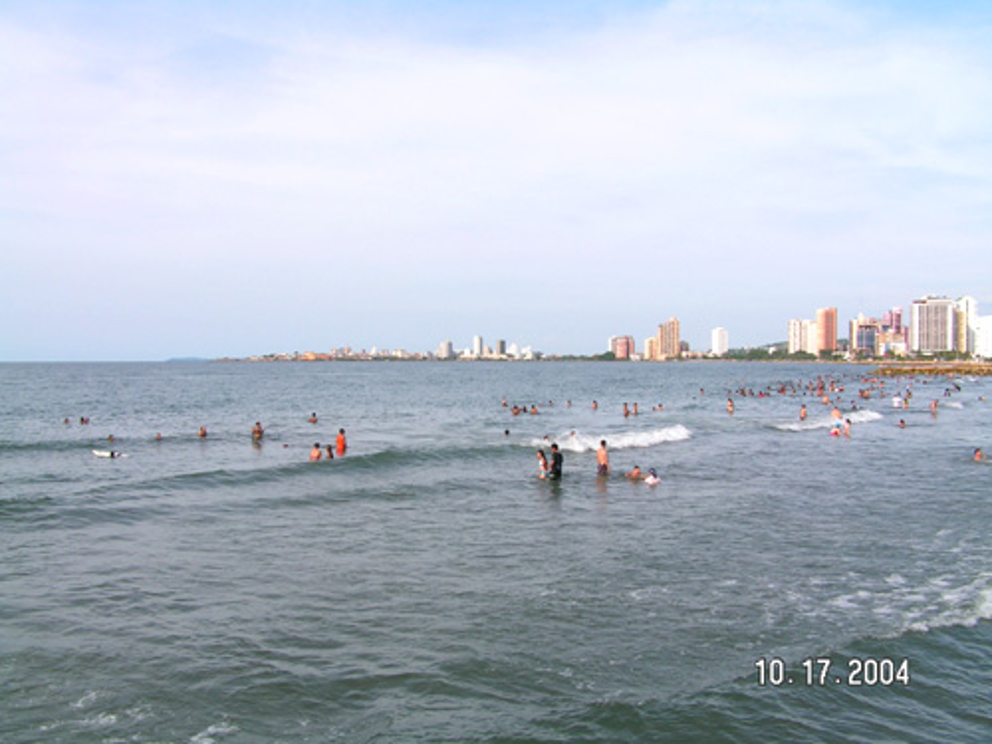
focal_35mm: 38
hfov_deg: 49.0
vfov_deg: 37.7
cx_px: 496
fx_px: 1089
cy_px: 372
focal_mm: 6.3
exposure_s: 1/320
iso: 50
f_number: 5.6
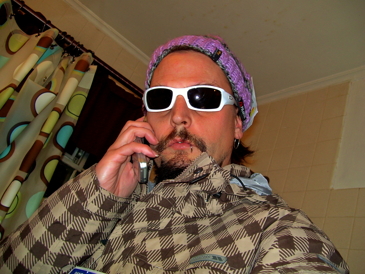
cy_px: 137
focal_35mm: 36
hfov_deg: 51.4
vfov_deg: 39.7
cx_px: 182
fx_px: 380
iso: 80
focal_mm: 6
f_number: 2.7
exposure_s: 1/60
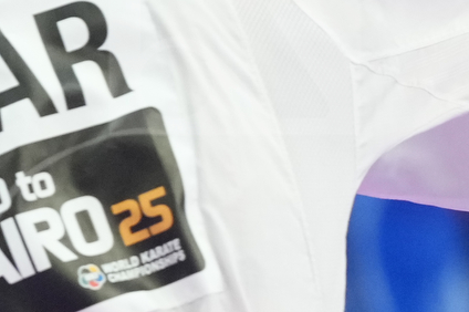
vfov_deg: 1.5
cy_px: 13
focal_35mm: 903
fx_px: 11755
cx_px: 692
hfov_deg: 2.3
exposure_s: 1/1000
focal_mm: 153
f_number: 2.8
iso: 3200
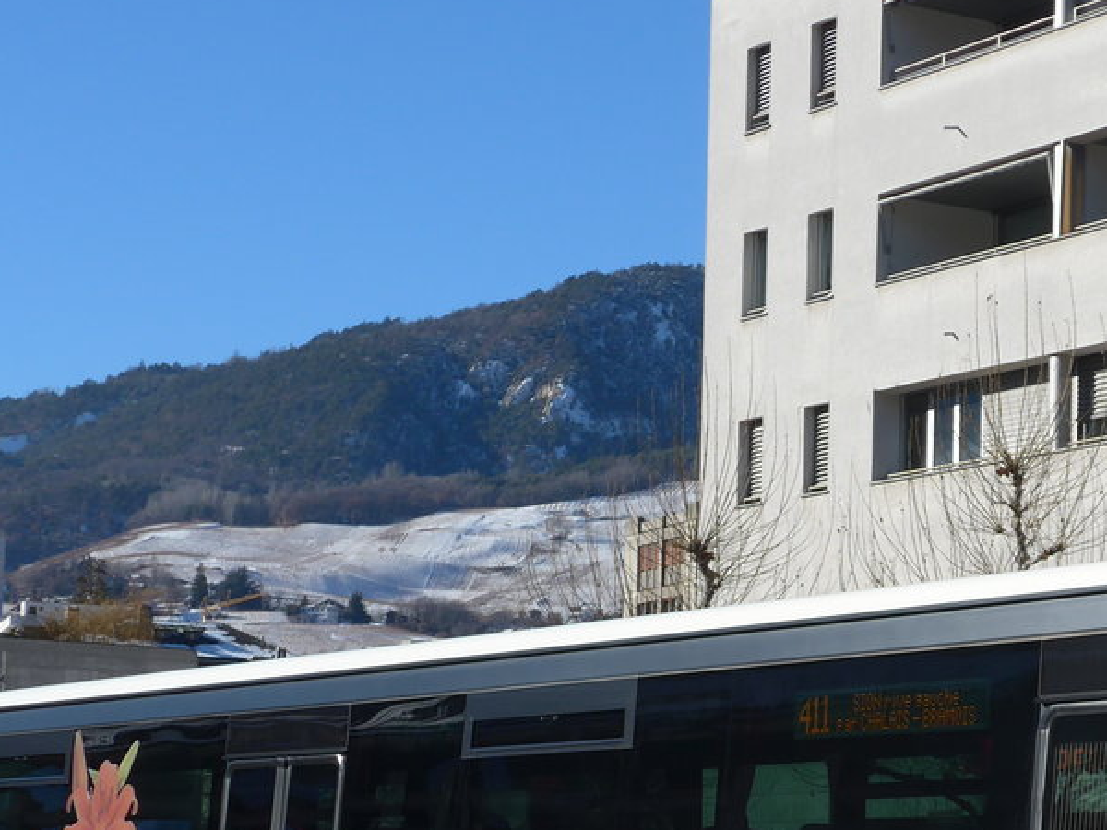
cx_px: 836
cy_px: 729
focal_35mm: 110
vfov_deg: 13.4
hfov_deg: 17.8
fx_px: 3518
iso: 80
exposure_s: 1/1600
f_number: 3.4
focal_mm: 11.3
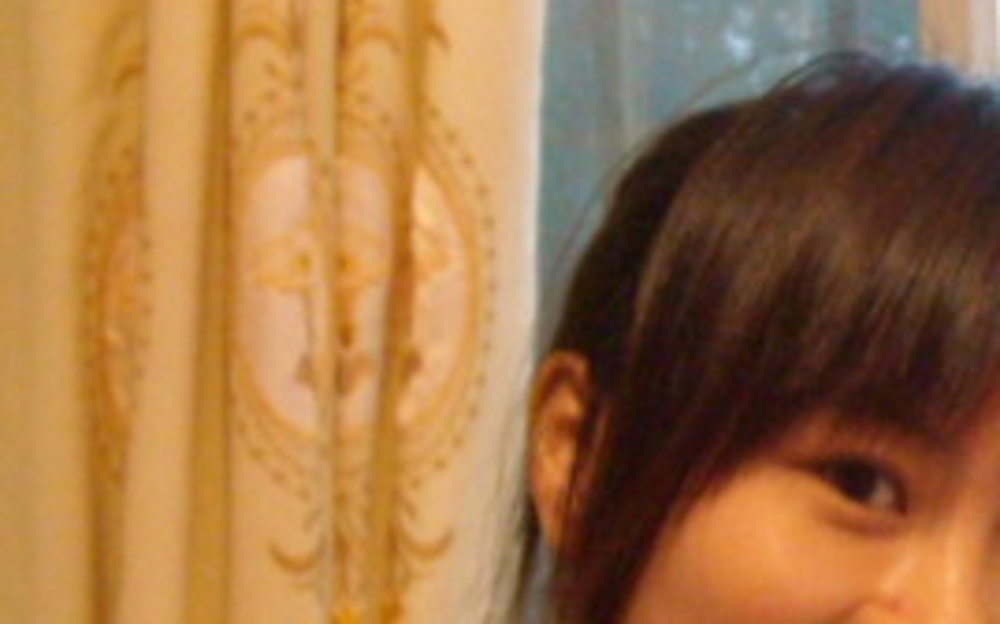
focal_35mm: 141
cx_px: 1416
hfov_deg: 14.1
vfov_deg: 9.2
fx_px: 3842
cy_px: 579
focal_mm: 5.7
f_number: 2.8
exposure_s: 1/33
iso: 400
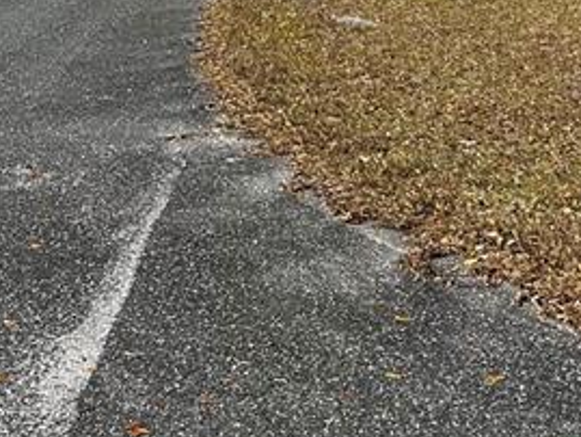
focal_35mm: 99
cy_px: -119
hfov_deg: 19.8
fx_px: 1662
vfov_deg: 14.4
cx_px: 201
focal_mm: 5.7
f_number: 1.5
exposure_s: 1/3257
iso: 50
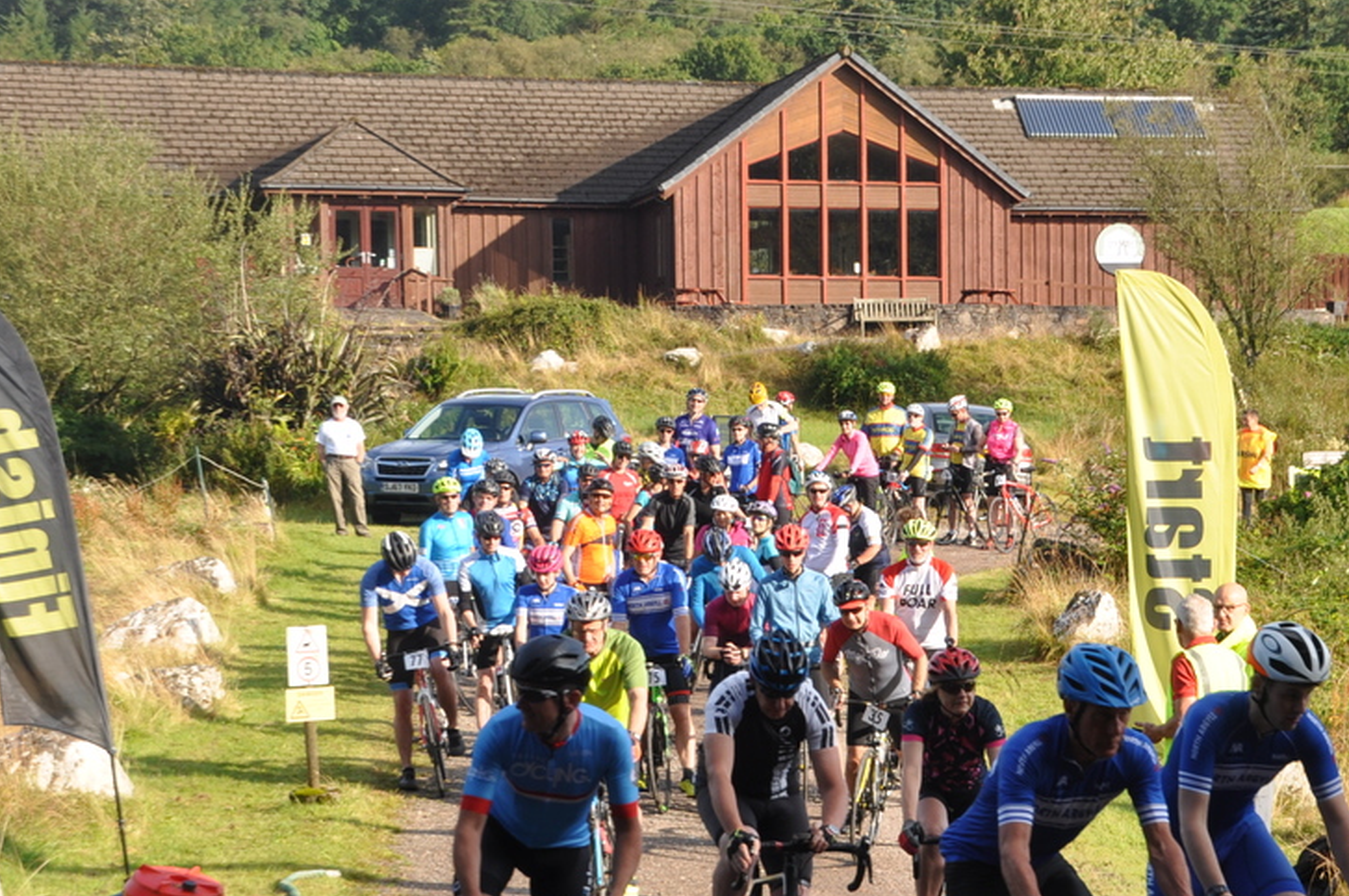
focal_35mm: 119
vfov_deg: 11.5
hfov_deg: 17.2
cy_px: 687
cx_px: 967
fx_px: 4454
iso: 200
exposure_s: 1/250
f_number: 7.1
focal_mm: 46
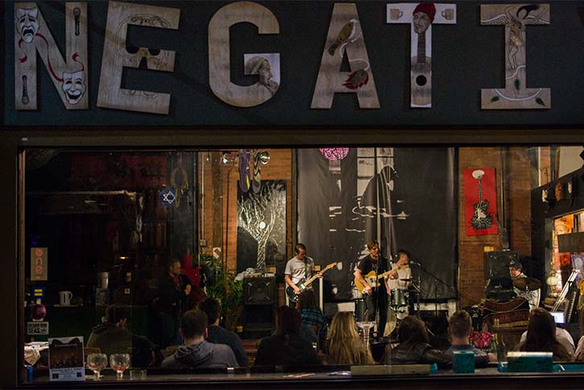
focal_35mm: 52
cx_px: 292
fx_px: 852
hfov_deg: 37.8
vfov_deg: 25.8
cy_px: 195
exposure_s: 1/125
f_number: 2
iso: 800
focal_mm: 35
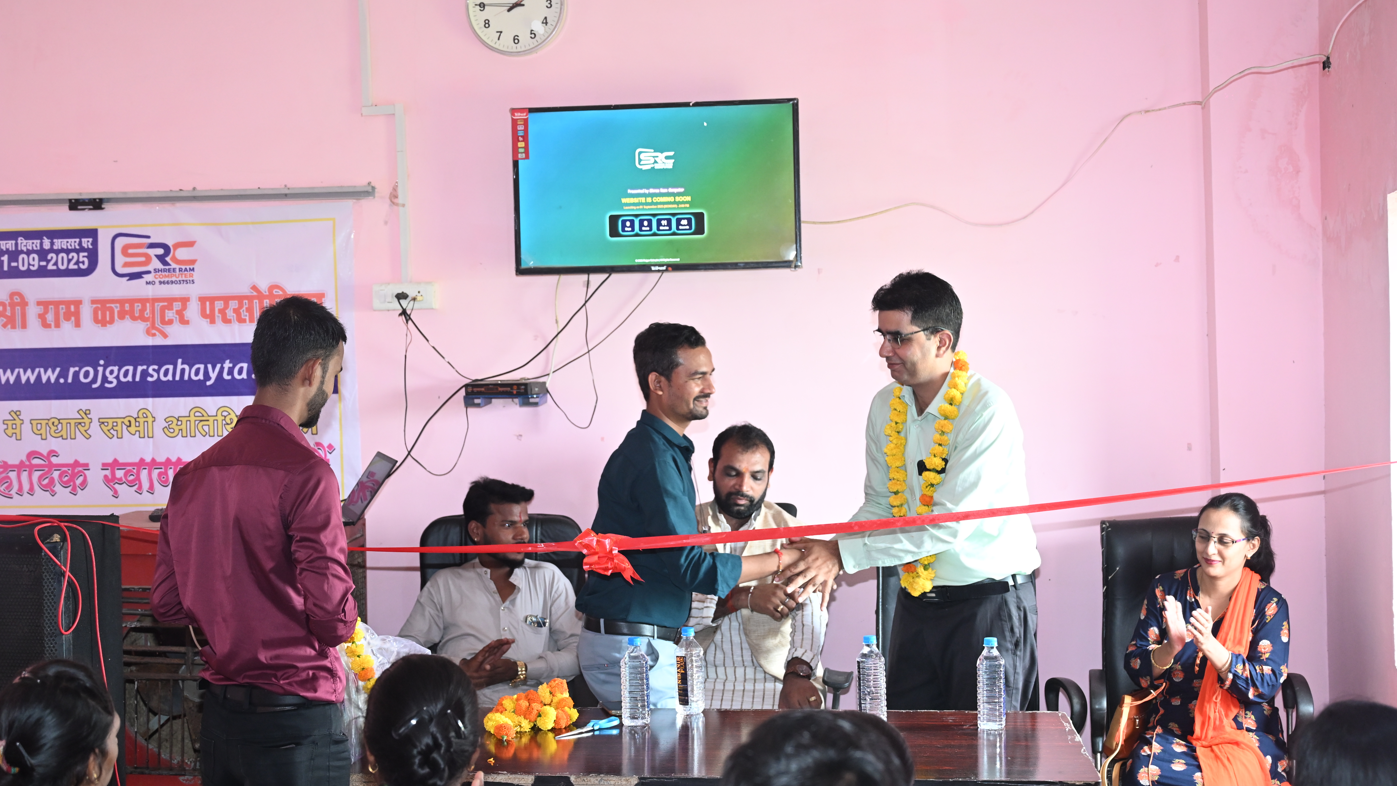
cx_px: 701
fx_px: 1741
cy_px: 380
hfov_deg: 43.7
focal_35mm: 47
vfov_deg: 25.4
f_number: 4.5
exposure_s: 1/80
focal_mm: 44
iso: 2000
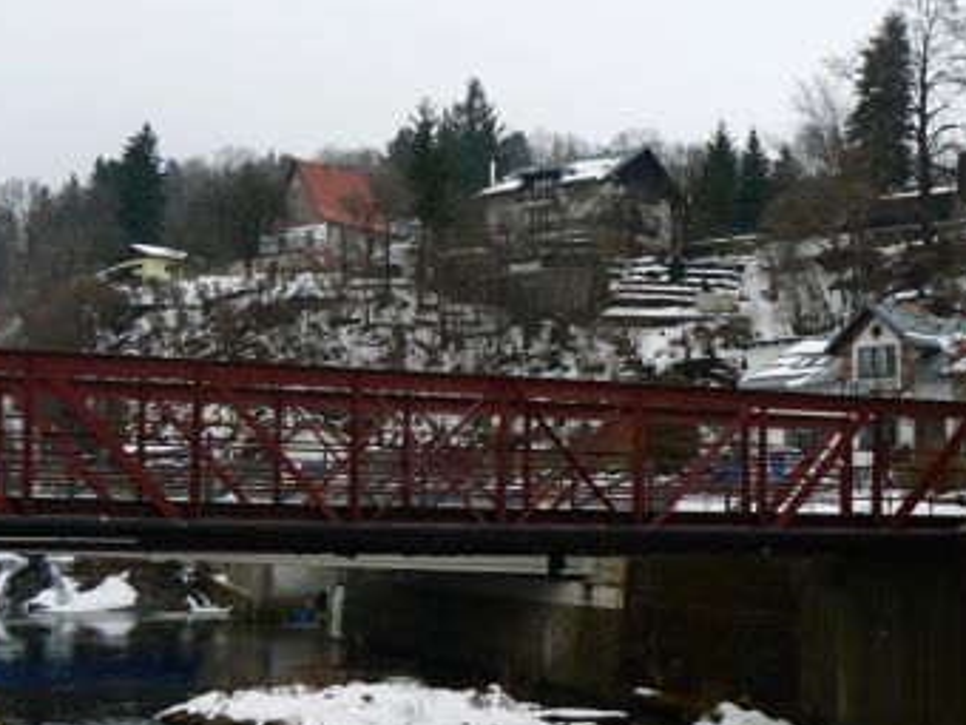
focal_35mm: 53
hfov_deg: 36.1
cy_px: 436
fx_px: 1479
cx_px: 443
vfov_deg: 27.5
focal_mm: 6
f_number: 4
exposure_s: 1/100
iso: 80
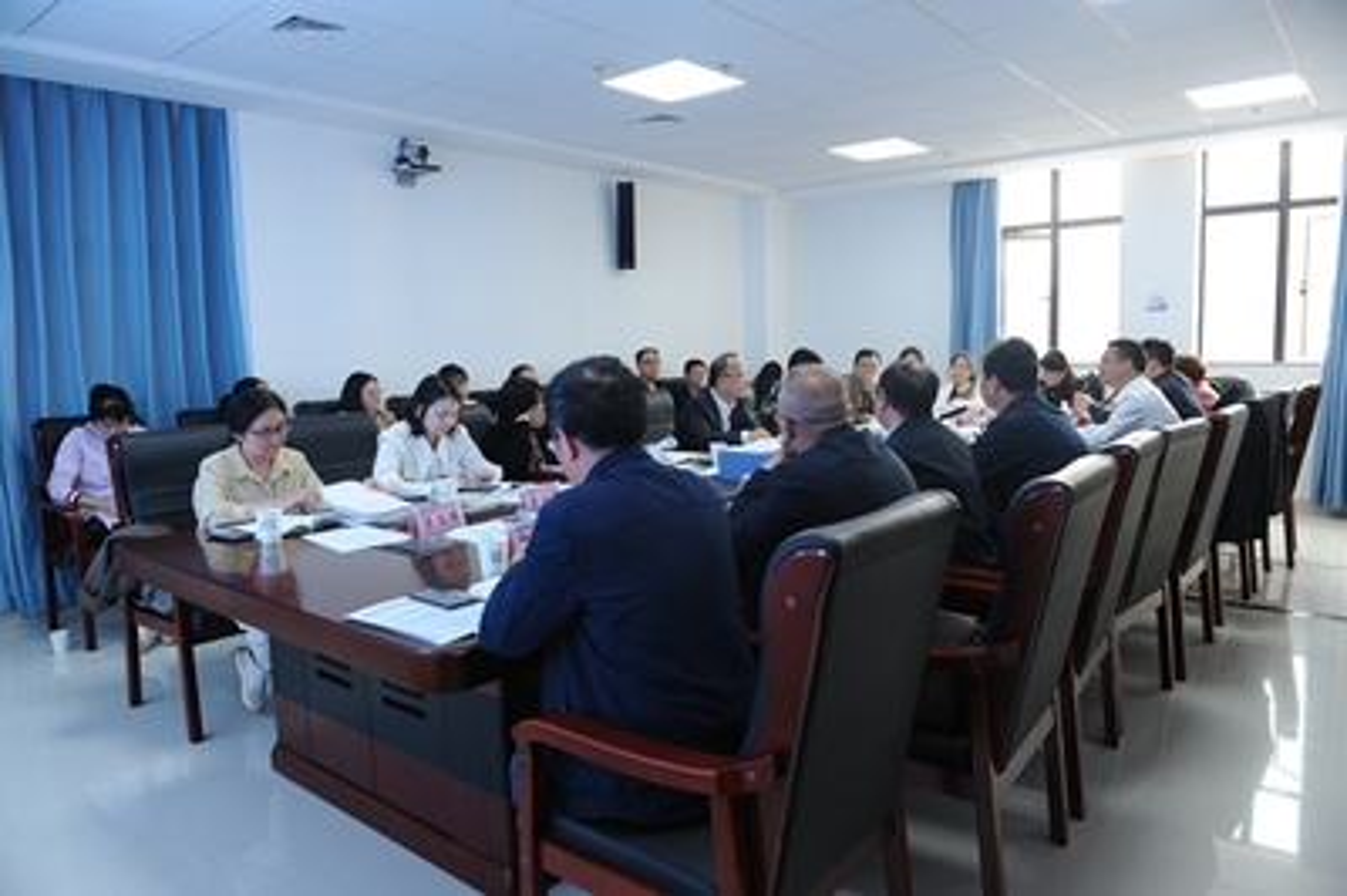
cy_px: 448
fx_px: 897
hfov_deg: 73.8
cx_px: 674
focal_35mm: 24
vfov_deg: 53.1
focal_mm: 24
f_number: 4.5
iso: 1000
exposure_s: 1/80
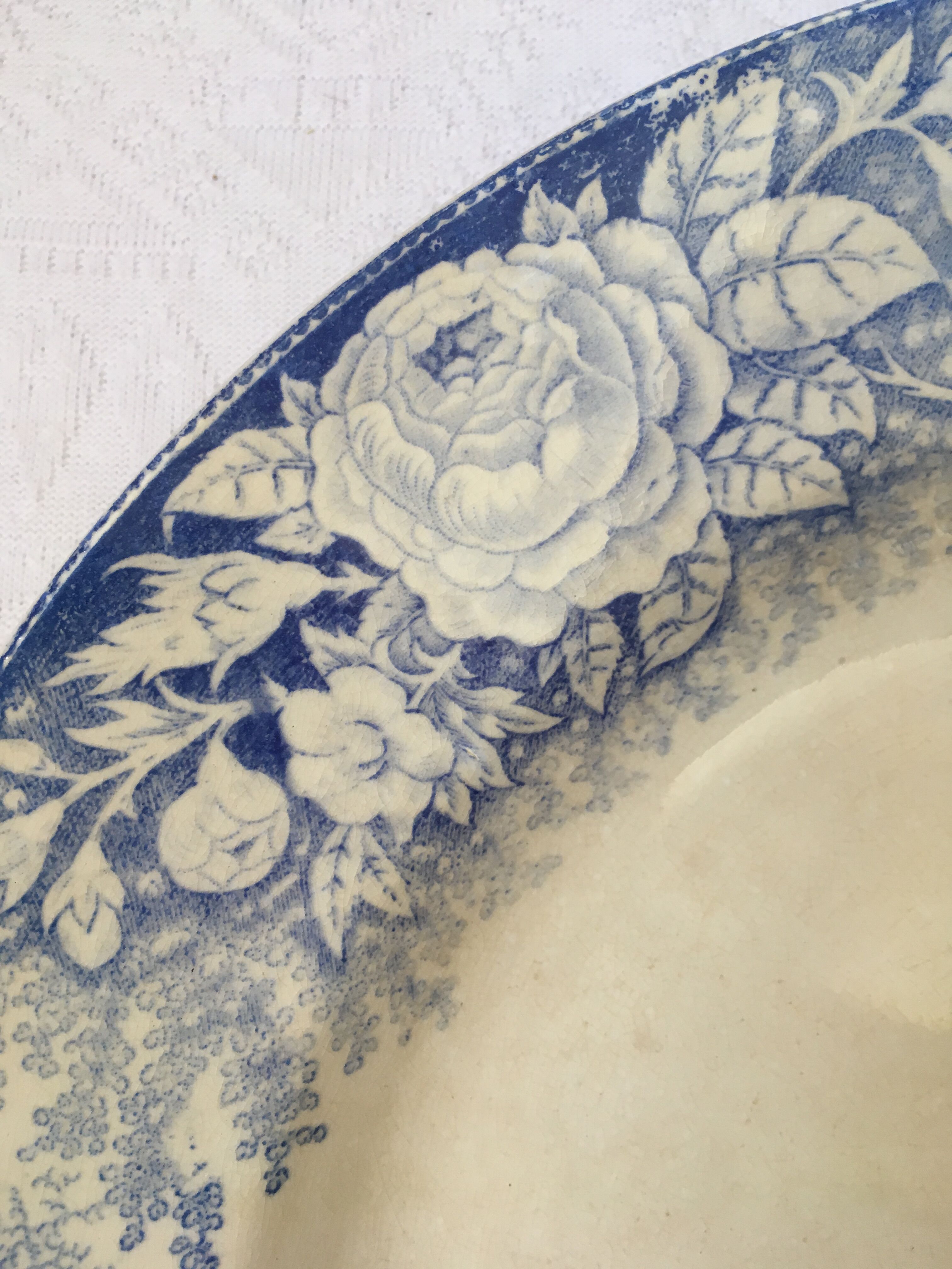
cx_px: 476
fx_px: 1063
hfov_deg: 48.2
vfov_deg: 61.7
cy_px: 634
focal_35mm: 29
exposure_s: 1/33
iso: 64
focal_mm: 4.15
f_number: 2.2
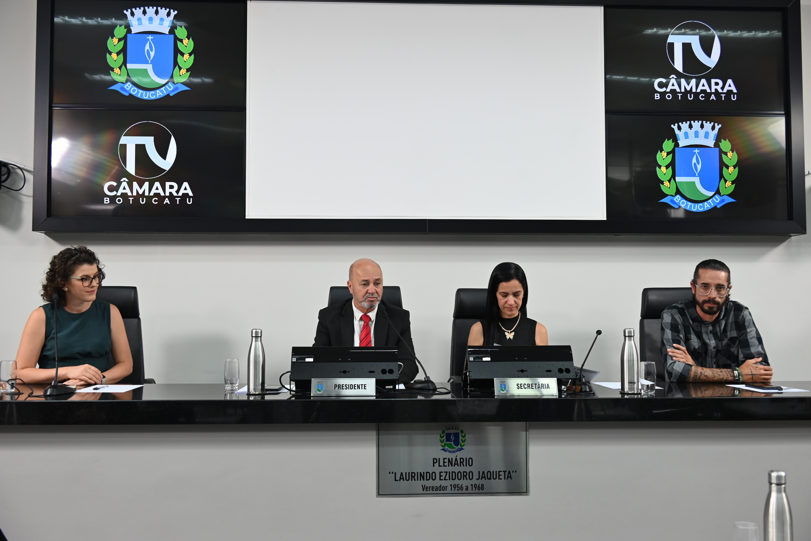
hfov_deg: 54.4
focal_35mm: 35
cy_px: 270
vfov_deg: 37.9
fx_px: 789
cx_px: 406
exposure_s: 1/125
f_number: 4.8
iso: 1000
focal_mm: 35
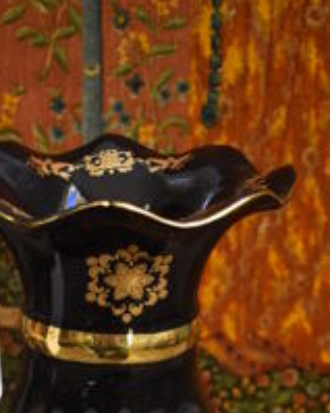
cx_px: 125
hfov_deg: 24.9
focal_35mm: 61
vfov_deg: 28.1
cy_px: 460
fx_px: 745
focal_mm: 18
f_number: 3.5
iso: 800
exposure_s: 1/200
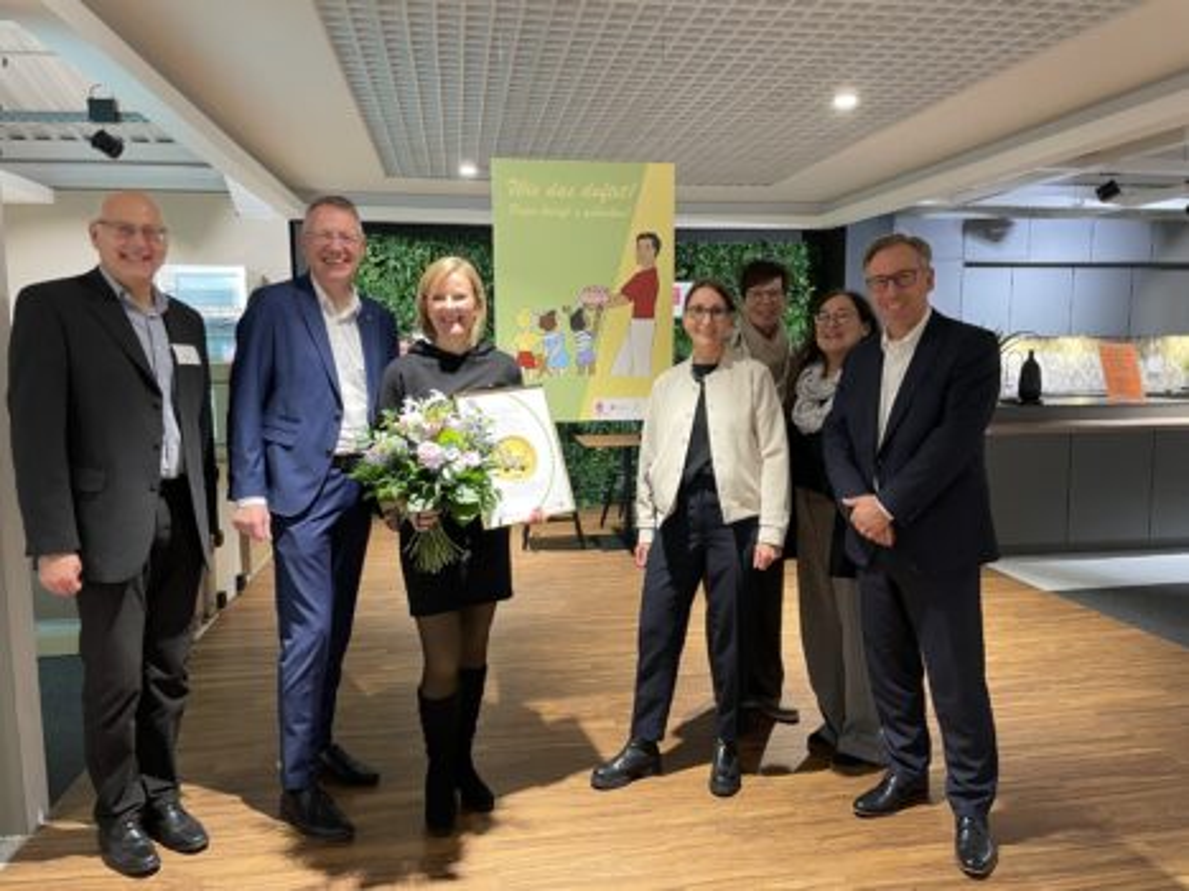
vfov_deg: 53.0
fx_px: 893
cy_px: 446
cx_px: 594
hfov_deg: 67.3
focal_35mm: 26
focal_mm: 4.2
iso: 250
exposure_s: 1/50
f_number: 1.6
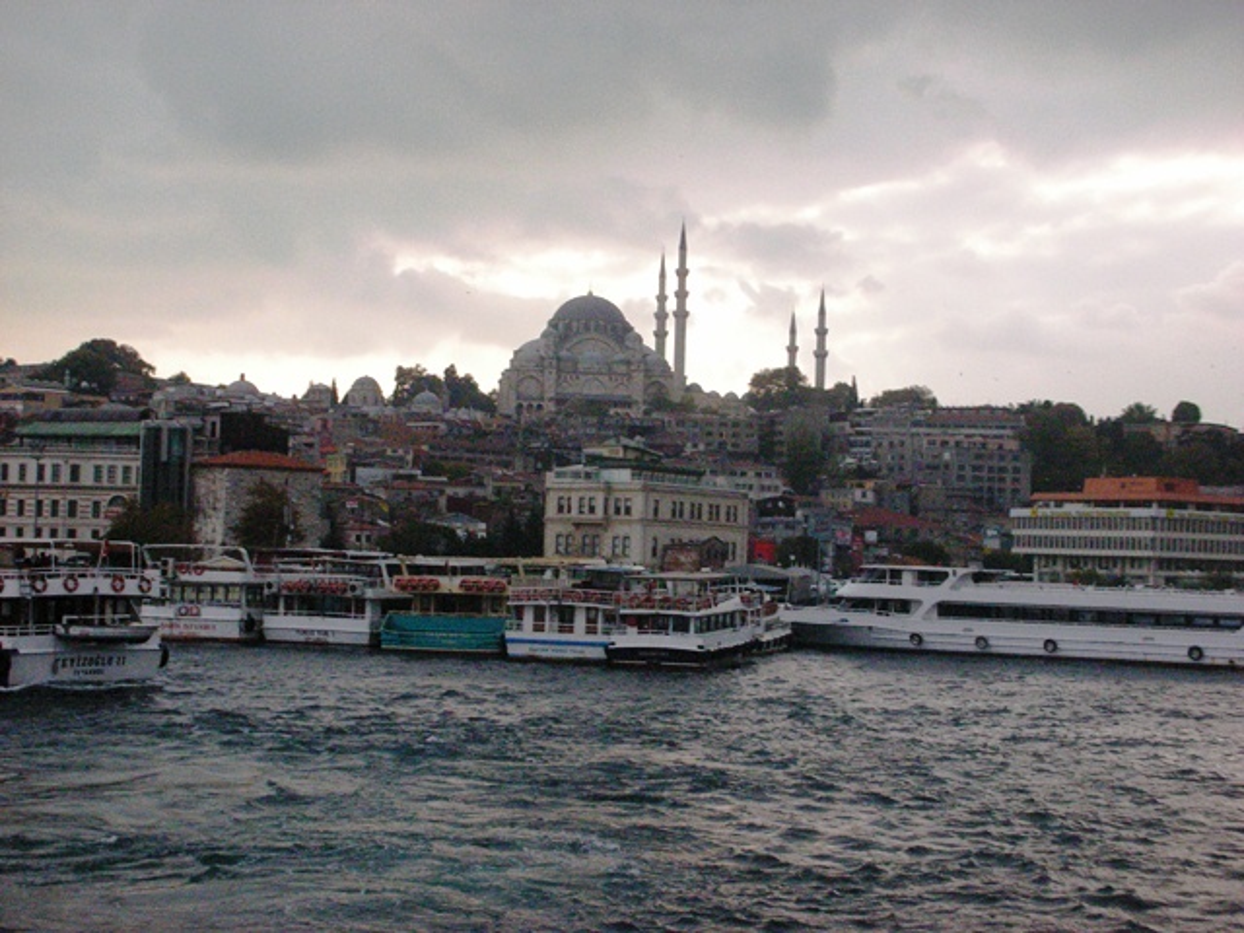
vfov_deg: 24.0
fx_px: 2192
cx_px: 622
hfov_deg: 31.7
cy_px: 466
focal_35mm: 61
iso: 400
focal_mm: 10.1
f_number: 11.3
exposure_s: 1/138
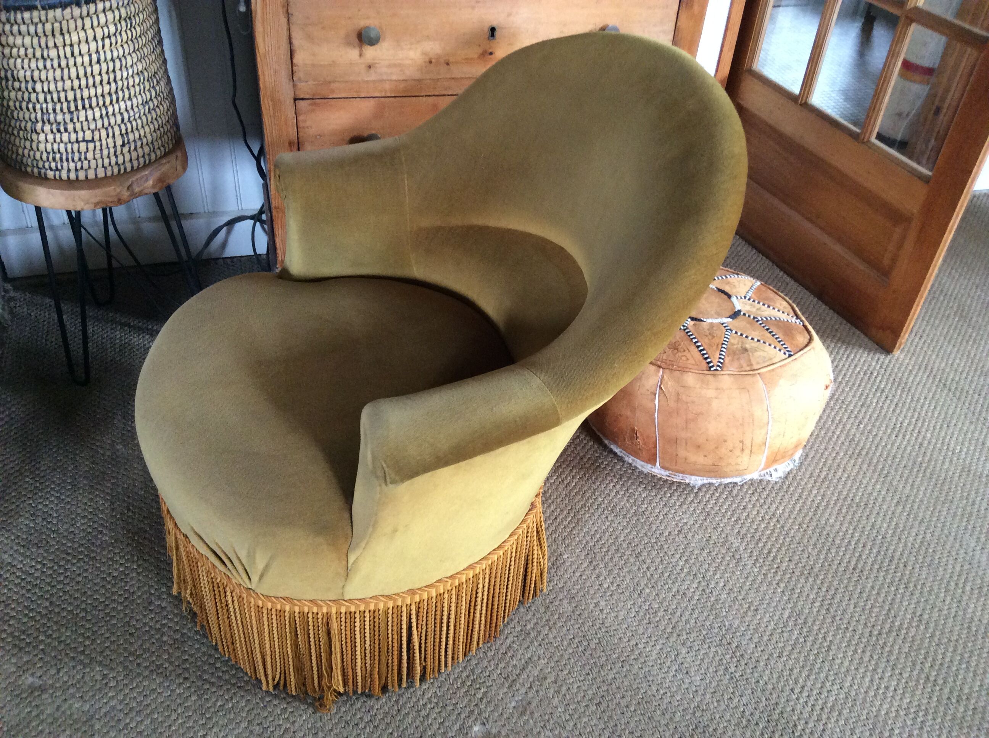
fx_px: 913
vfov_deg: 44.1
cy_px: 369
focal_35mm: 32
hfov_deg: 56.9
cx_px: 494
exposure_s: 1/25
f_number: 2.4
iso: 160
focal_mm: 3.3
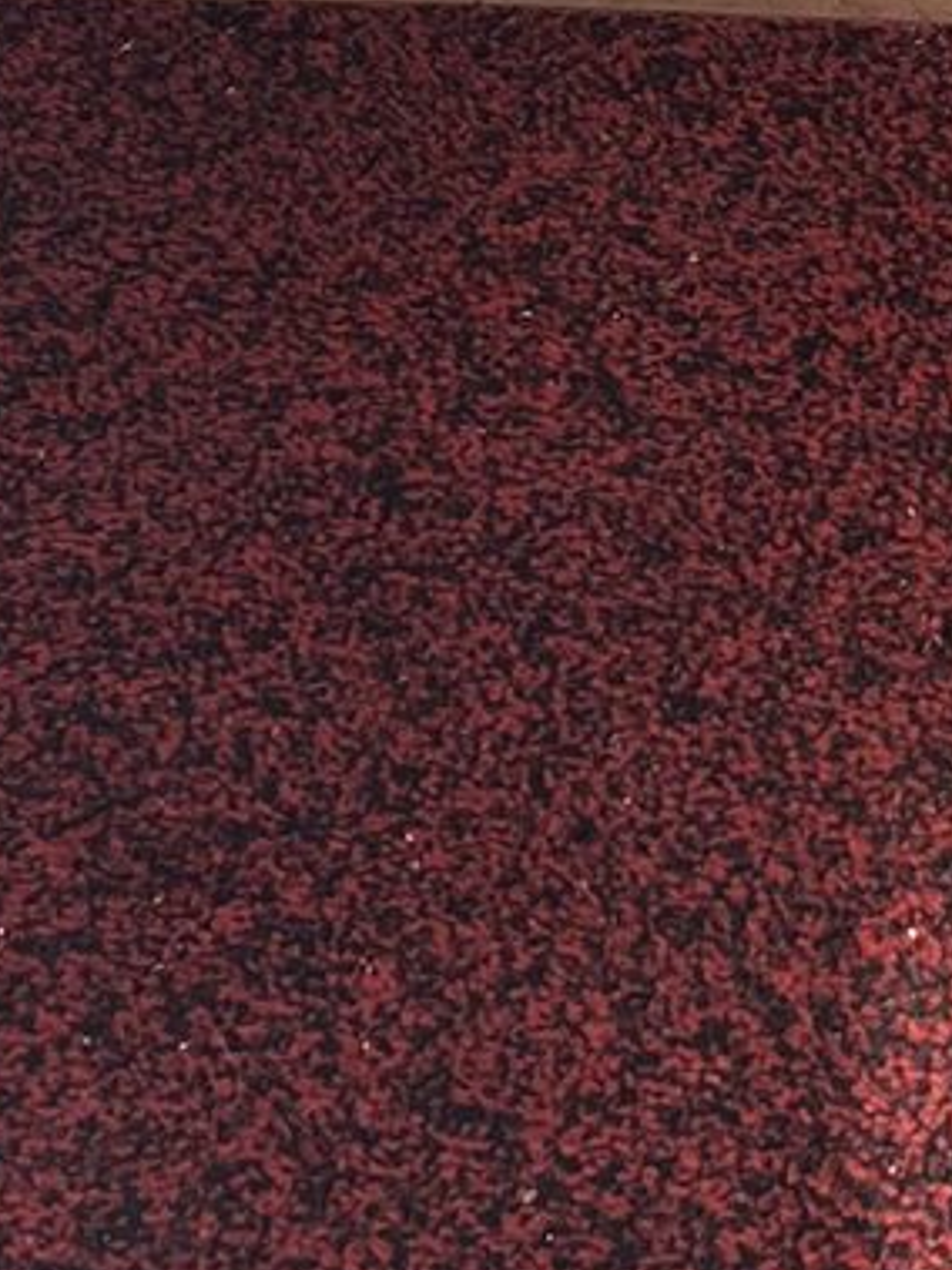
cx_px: 1720
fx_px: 5797
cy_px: -1143
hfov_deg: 9.0
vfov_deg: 11.4
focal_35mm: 158
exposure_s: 1/121
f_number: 1.5
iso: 40
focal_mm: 5.7
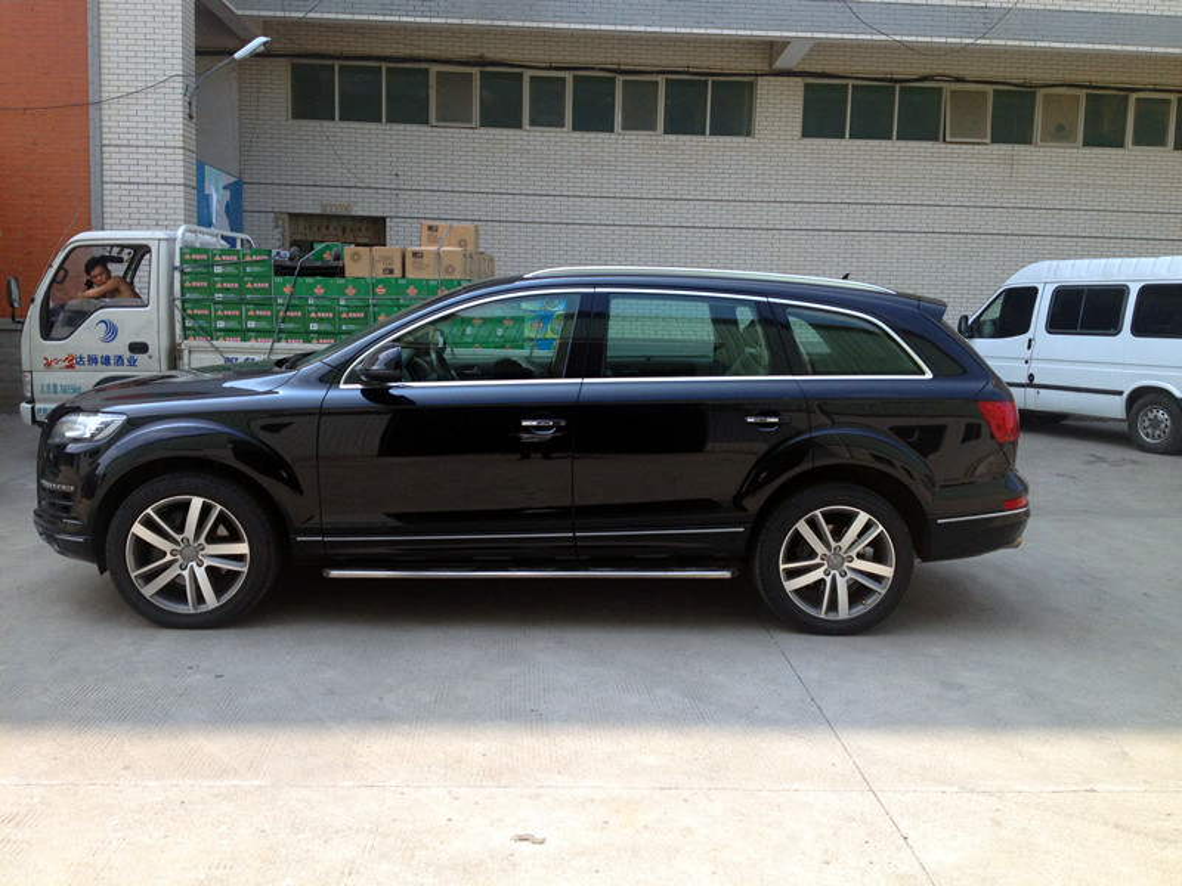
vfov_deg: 40.7
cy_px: 443
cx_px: 591
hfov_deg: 52.6
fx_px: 1195
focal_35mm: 35
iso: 50
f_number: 2.4
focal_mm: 4.28
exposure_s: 1/836
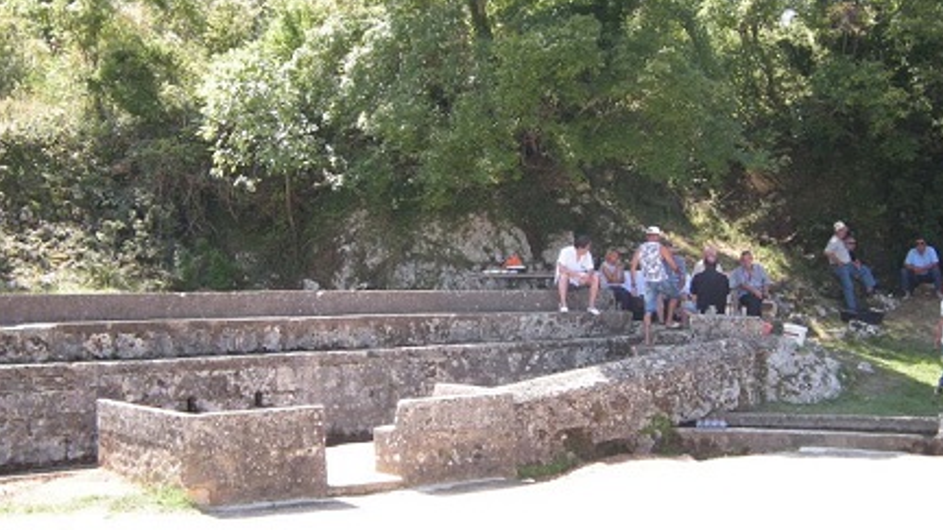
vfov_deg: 23.5
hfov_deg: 40.6
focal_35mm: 51
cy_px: 269
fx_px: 1275
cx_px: 489
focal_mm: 7.5
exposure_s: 1/122
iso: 64
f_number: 3.5
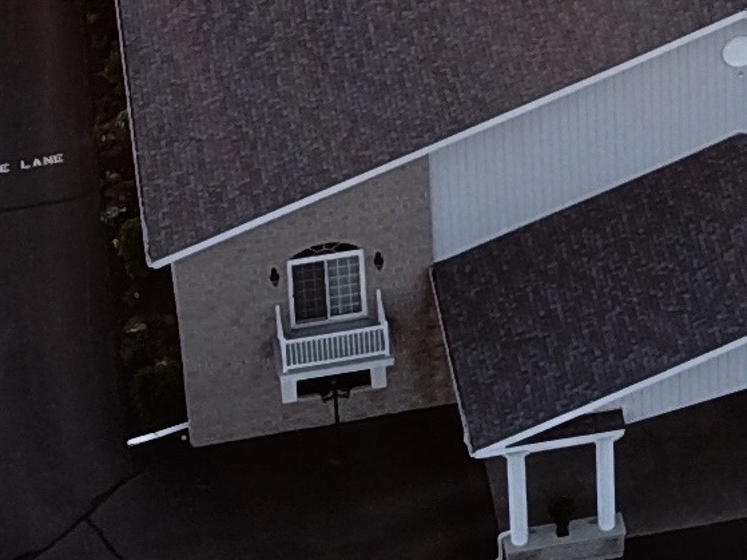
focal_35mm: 186
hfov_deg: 10.4
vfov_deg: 7.5
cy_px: -783
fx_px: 4013
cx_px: 955
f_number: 2.2
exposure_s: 1/50
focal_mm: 4.7
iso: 100
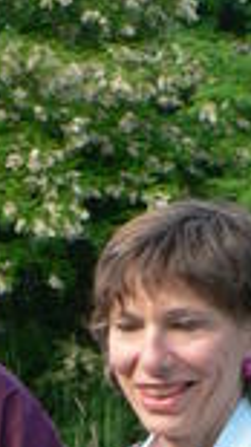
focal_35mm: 244
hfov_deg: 5.0
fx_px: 2892
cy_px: 740
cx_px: -27
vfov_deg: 8.6
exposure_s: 1/100
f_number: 4
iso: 80
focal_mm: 11
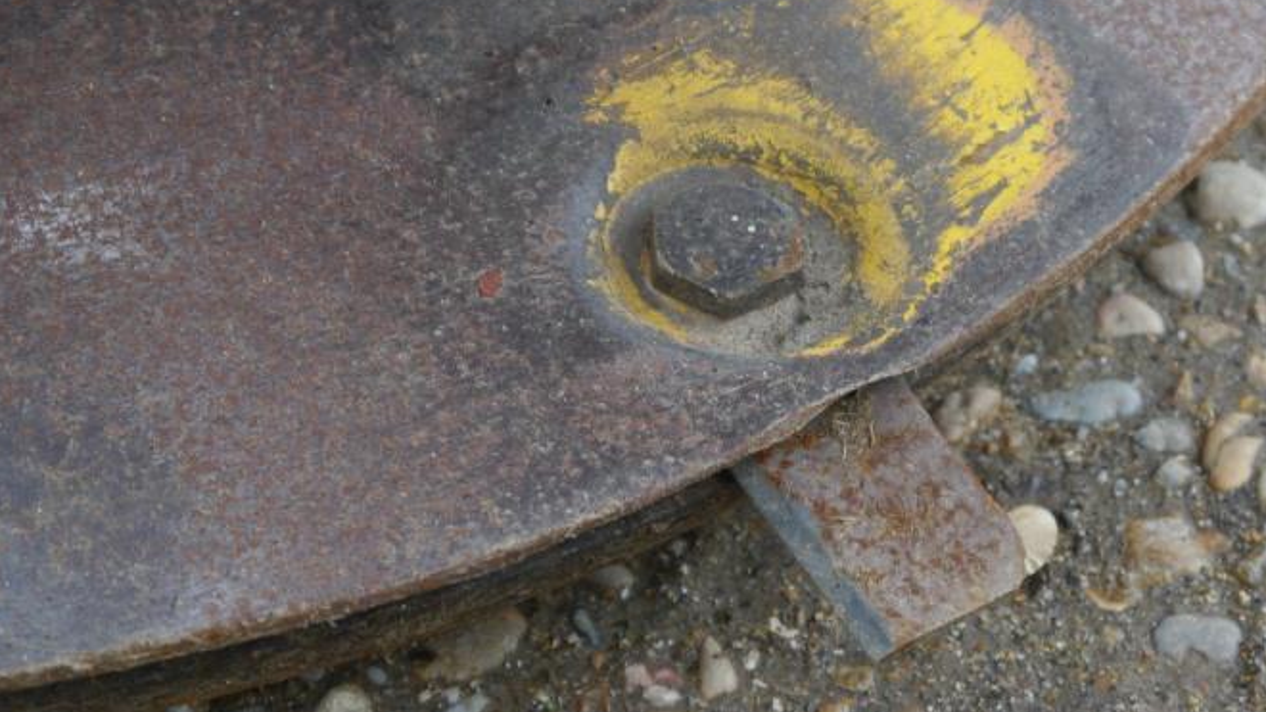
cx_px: 932
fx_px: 3289
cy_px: 405
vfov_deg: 12.3
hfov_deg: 21.6
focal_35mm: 98
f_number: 4.9
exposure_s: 1/60
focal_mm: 29
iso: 250
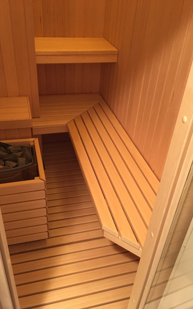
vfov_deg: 61.2
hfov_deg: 40.6
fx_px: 261
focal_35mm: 31
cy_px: 155
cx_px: 90
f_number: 2.2
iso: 250
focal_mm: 4.15
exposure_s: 1/17
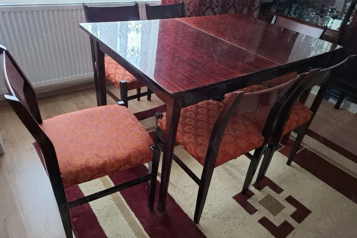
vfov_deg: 53.1
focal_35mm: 24
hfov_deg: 73.8
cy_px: 124
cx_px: 179
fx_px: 238
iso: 800
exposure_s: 1/25
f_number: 1.8
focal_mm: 5.54
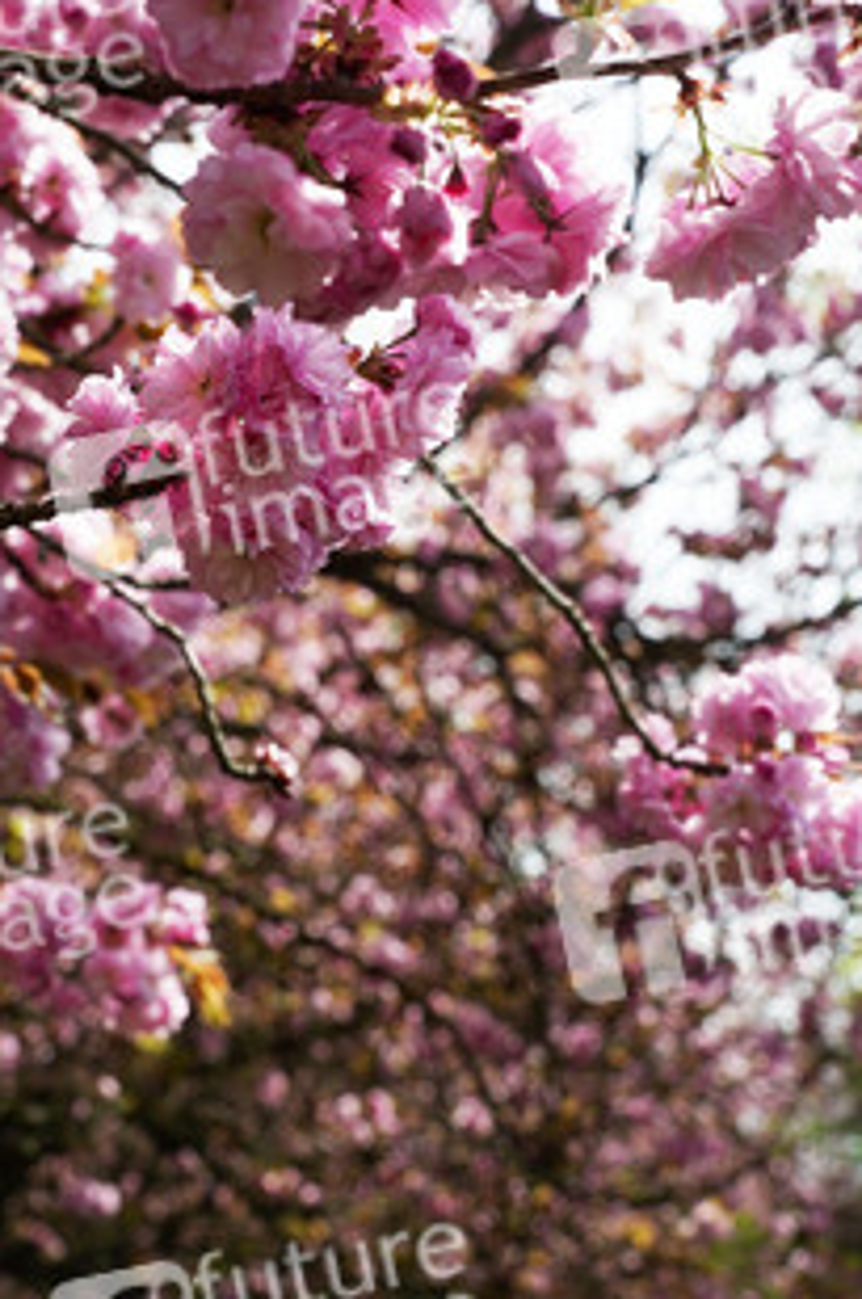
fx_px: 2847
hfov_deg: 17.2
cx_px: 387
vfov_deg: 25.7
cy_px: 694
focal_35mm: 79
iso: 320
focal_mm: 61
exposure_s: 1/160
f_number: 8
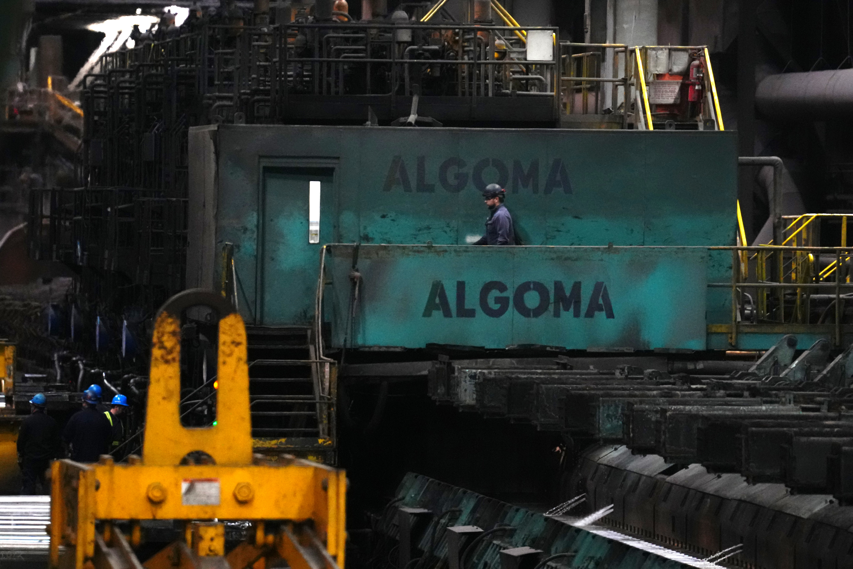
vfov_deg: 4.6
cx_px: 426
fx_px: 7108
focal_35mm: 300
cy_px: 284
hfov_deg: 6.9
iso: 6400
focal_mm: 200
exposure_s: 1/640
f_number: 2.8
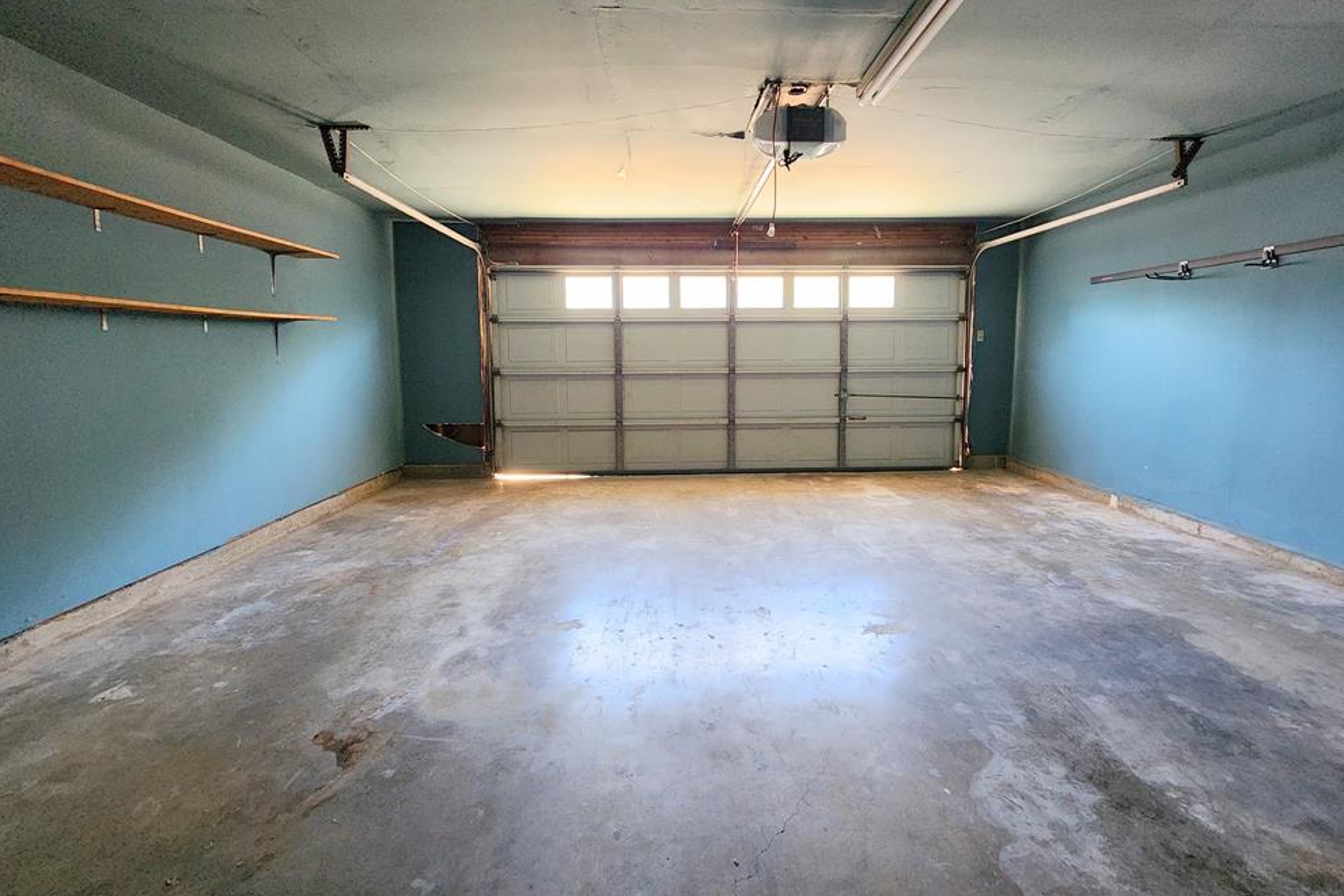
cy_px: 401
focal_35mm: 14
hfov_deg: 104.2
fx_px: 523
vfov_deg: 80.9
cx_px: 689
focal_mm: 2.2
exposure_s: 1/30
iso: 400
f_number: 2.2
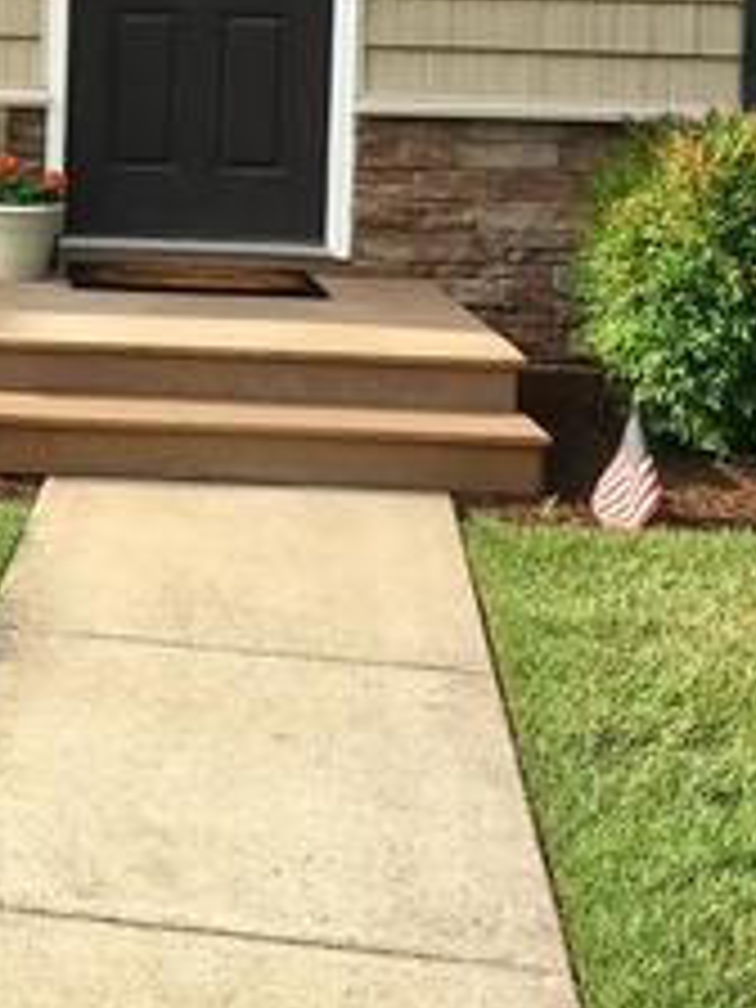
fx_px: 2184
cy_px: -50
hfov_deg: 18.6
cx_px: -155
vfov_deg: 24.5
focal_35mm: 75
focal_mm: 4.15
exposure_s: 1/864
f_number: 2.2
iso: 25
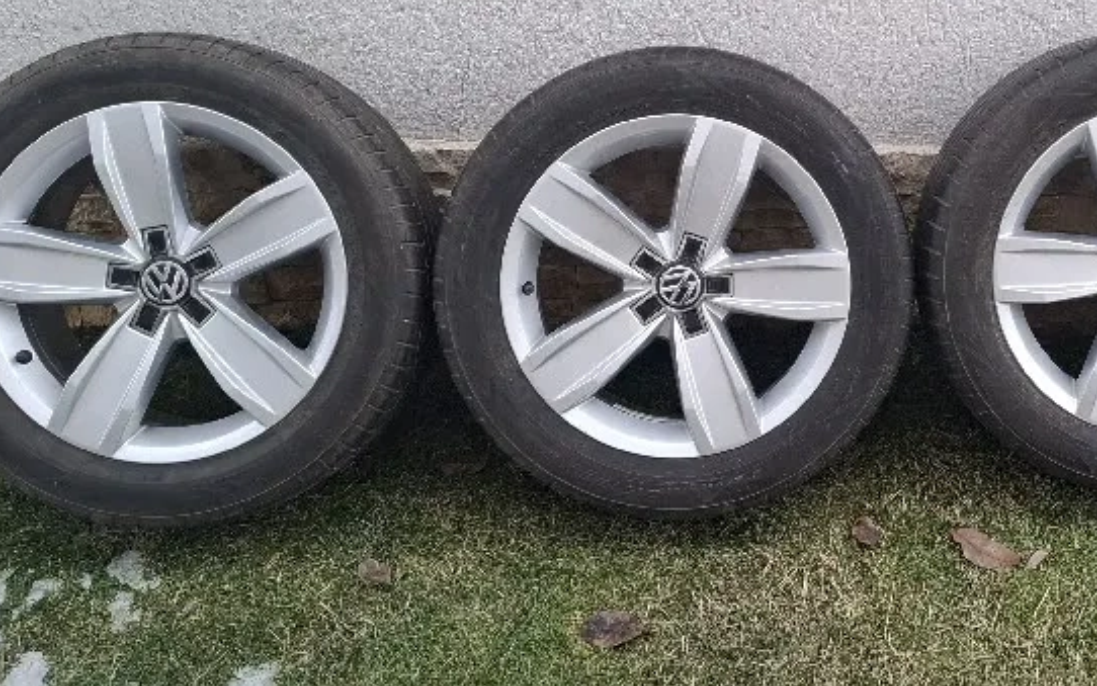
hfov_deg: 42.4
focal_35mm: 45
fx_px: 1346
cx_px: 872
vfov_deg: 28.5
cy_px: 247
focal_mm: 5.54
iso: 50
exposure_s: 1/204
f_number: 1.8
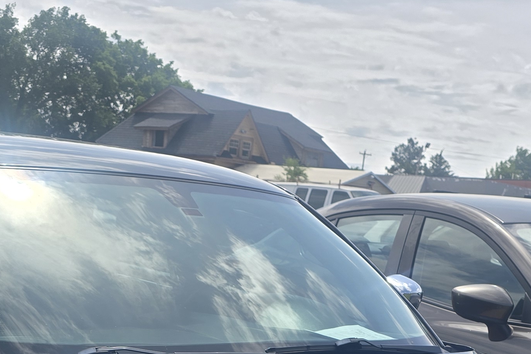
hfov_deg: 28.8
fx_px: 1032
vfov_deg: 17.0
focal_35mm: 70
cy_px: 580
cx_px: 247
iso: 12
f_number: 1.7
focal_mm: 6.3
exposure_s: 1/720
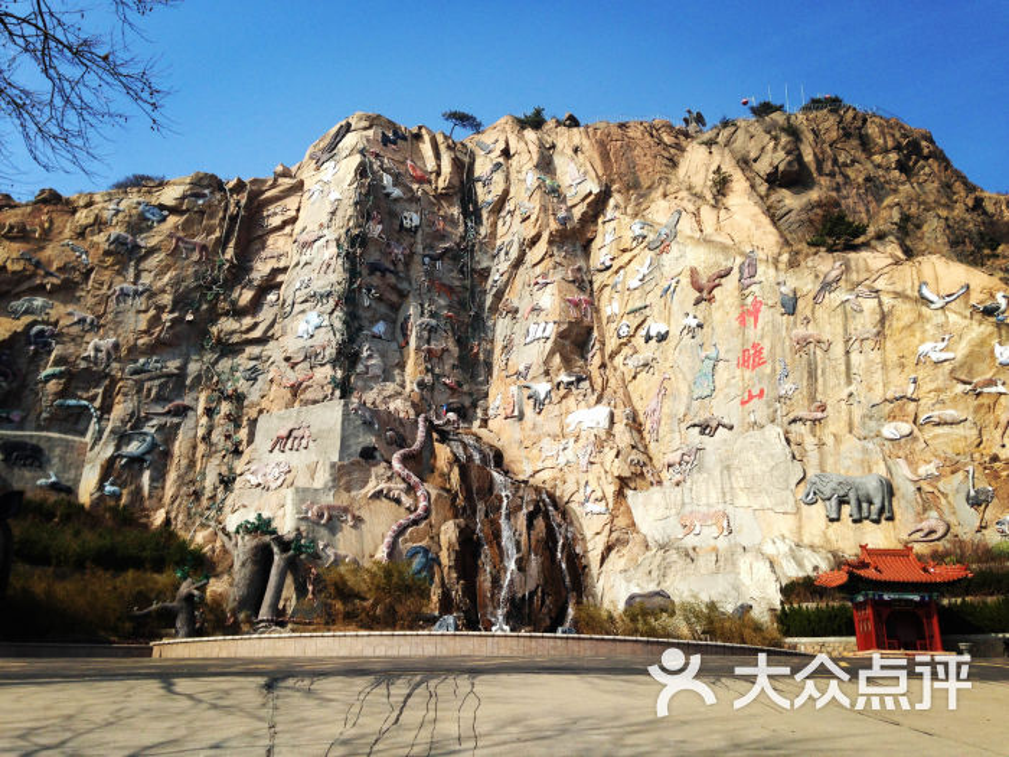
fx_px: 962
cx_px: 504
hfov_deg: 55.4
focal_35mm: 33
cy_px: 378
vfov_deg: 42.9
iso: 50
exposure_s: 1/1748
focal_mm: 4.12
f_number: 2.4
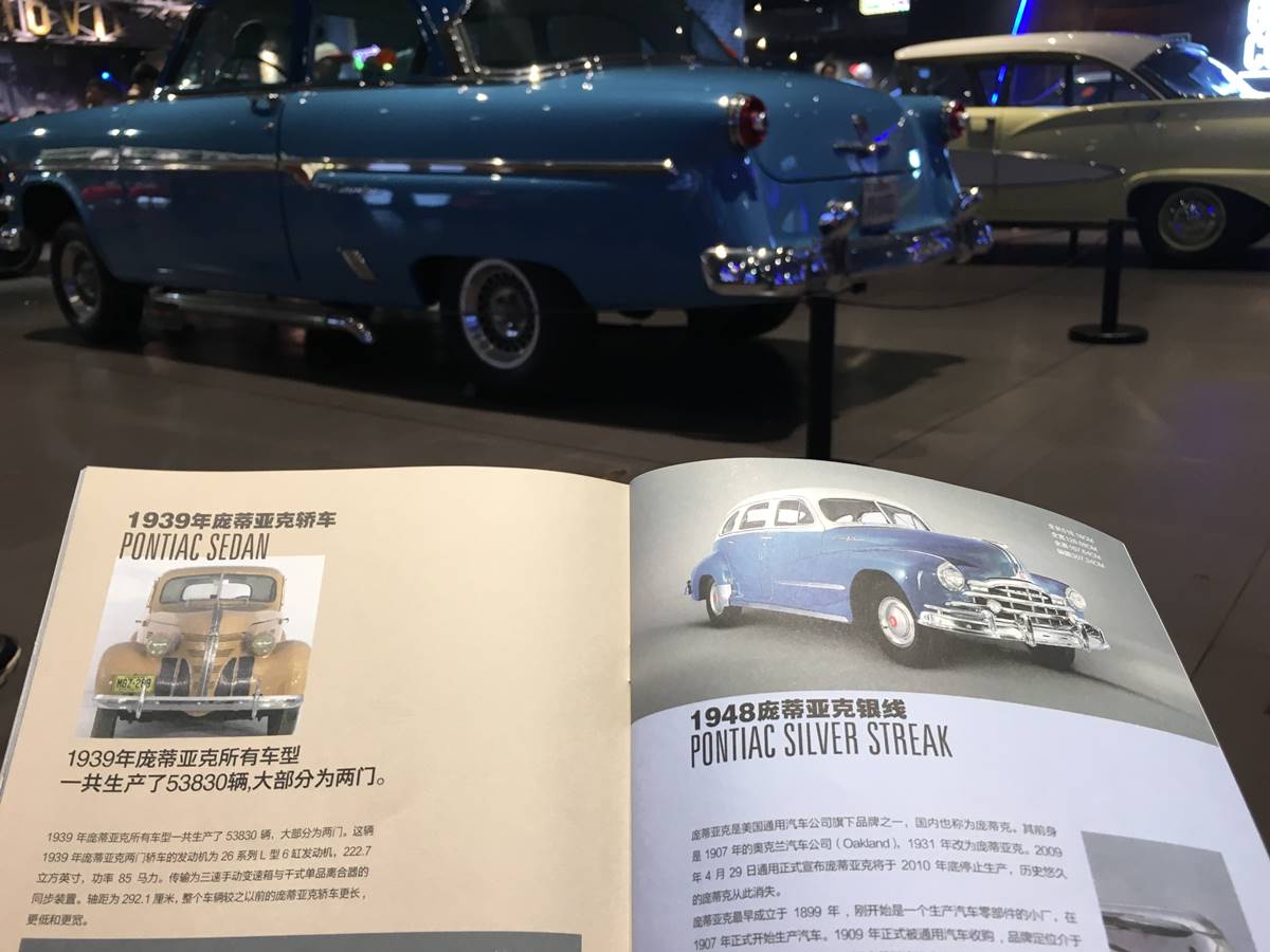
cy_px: 476
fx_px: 1064
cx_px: 635
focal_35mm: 29
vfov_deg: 48.2
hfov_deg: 61.7
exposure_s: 1/33
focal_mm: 4.15
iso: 64
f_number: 2.2
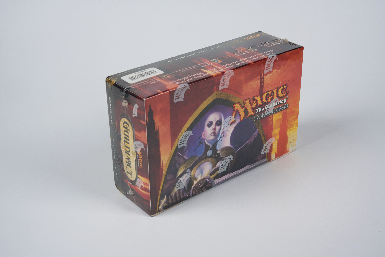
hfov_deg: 36.4
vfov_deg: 24.7
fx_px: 585
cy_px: 128
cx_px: 192
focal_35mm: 55
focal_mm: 54.7
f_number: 13
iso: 800
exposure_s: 1/60
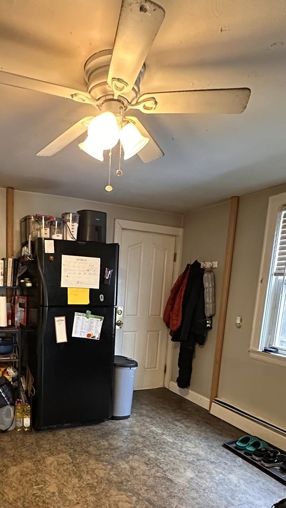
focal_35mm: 24
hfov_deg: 46.7
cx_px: 89
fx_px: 324
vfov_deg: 73.7
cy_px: 344
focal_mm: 2.22
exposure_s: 1/60
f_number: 2.2
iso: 1250
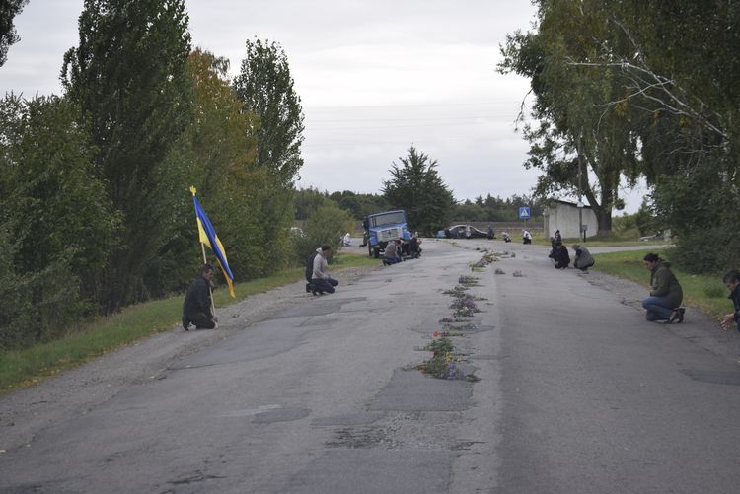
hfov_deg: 24.6
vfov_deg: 16.6
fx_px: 1697
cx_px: 370
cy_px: 247
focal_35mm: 82
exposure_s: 1/320
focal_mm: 55
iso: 200
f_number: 5.6
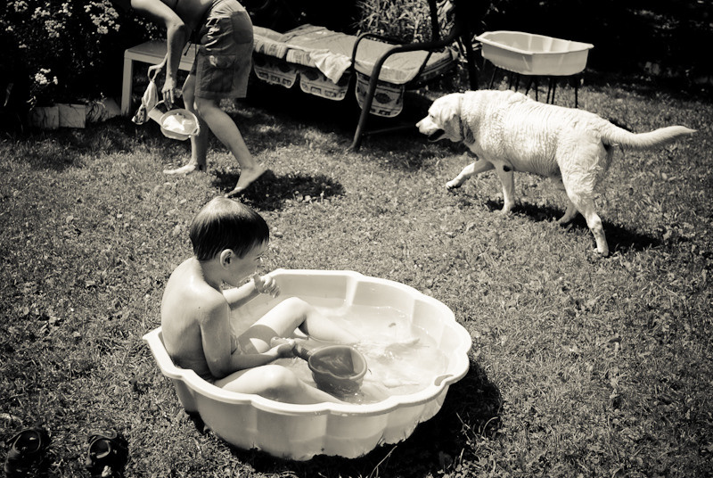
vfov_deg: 37.0
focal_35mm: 36
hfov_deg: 53.1
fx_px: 714
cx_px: 356
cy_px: 239
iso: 100
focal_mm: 24
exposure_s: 1/2000
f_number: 2.8
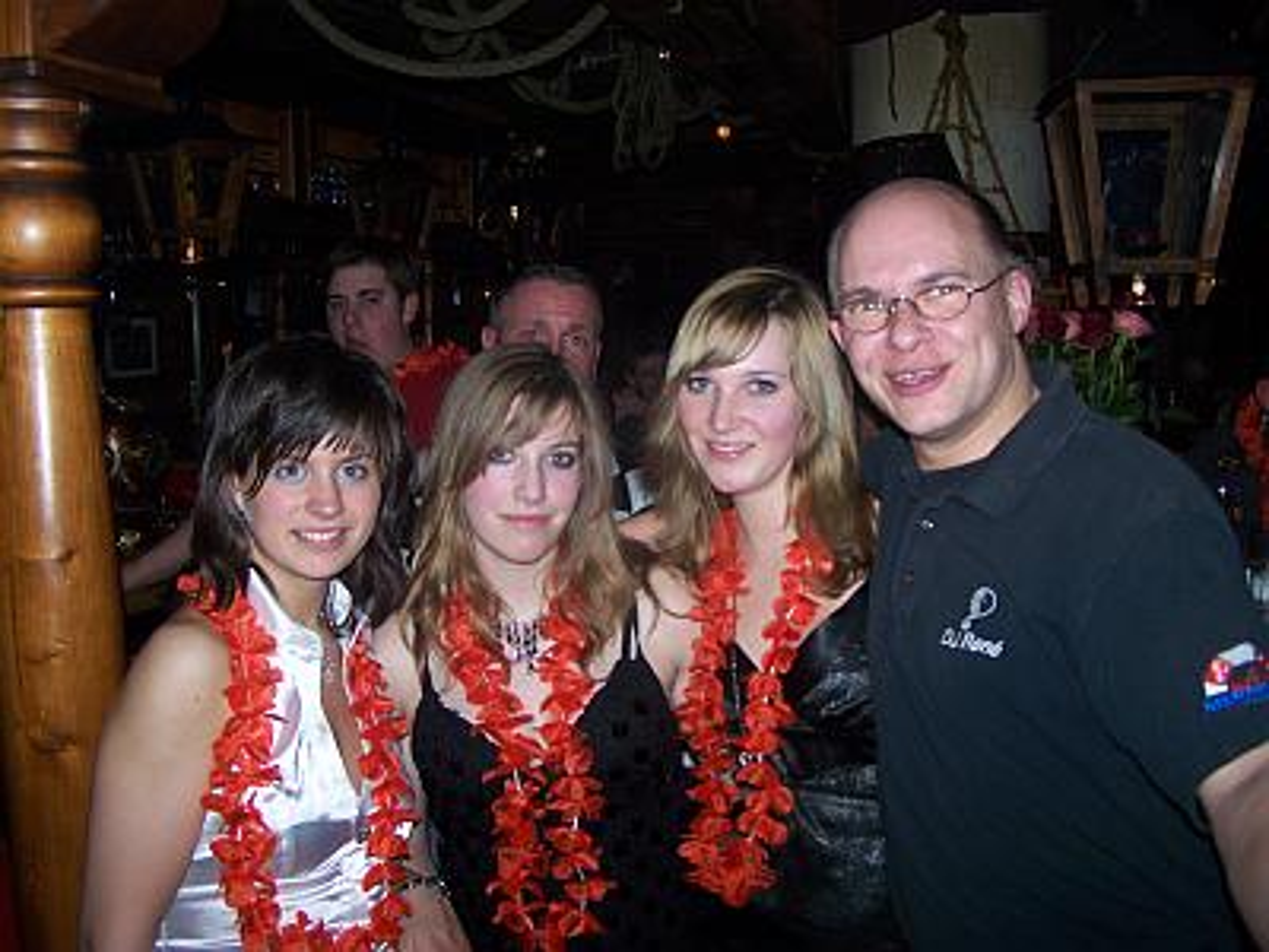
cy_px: 476
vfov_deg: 37.7
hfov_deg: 49.0
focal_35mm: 38
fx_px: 1393
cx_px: 634
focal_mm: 6.3
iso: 80
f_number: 2.8
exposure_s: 1/60
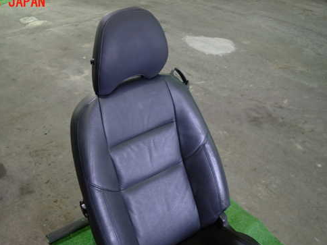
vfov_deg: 45.2
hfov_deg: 57.7
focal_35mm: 31
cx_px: 125
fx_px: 293
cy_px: 146
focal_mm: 4.5
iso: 400
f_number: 2
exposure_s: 1/30
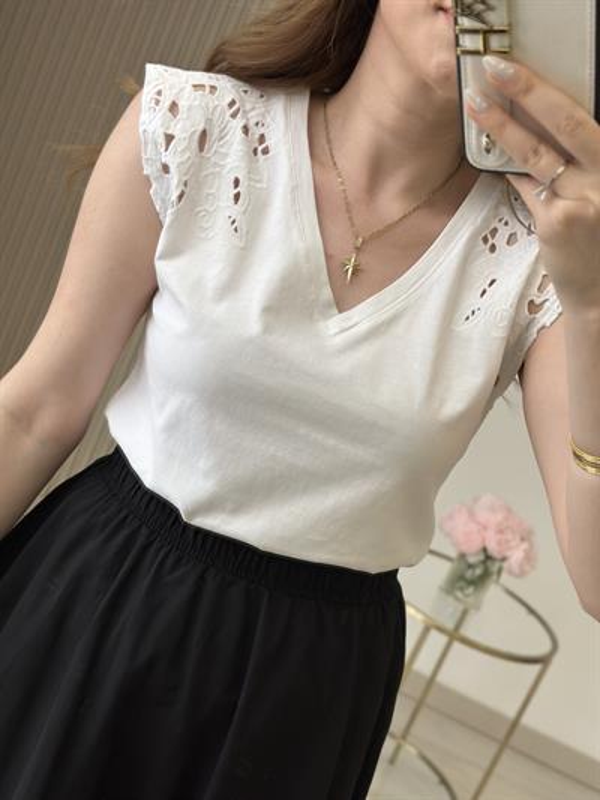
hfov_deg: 30.3
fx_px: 1109
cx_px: 300
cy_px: 400
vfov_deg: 39.6
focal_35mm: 48
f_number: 1.78
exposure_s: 1/1062
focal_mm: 6.86
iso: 80
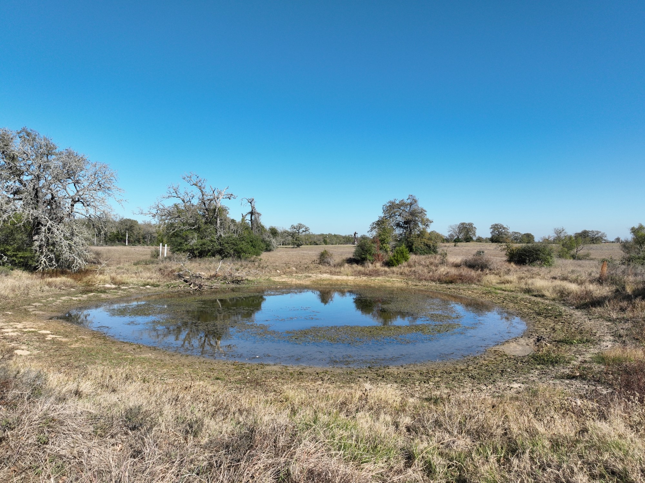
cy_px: 242
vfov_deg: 56.8
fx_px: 447
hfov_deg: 71.6
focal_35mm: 24
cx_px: 322
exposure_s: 1/1600
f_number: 2.8
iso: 100
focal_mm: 12.29
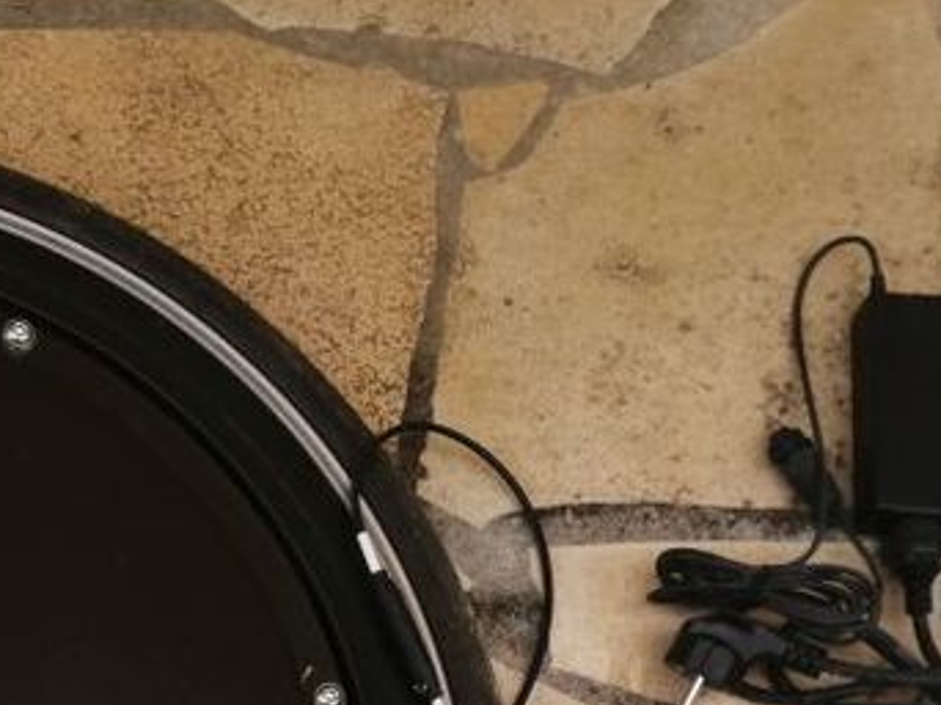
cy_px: 810
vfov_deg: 17.9
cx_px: 151
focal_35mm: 79
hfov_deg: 24.2
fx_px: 2146
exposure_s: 1/626
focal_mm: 3.95
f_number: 1.8
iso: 50
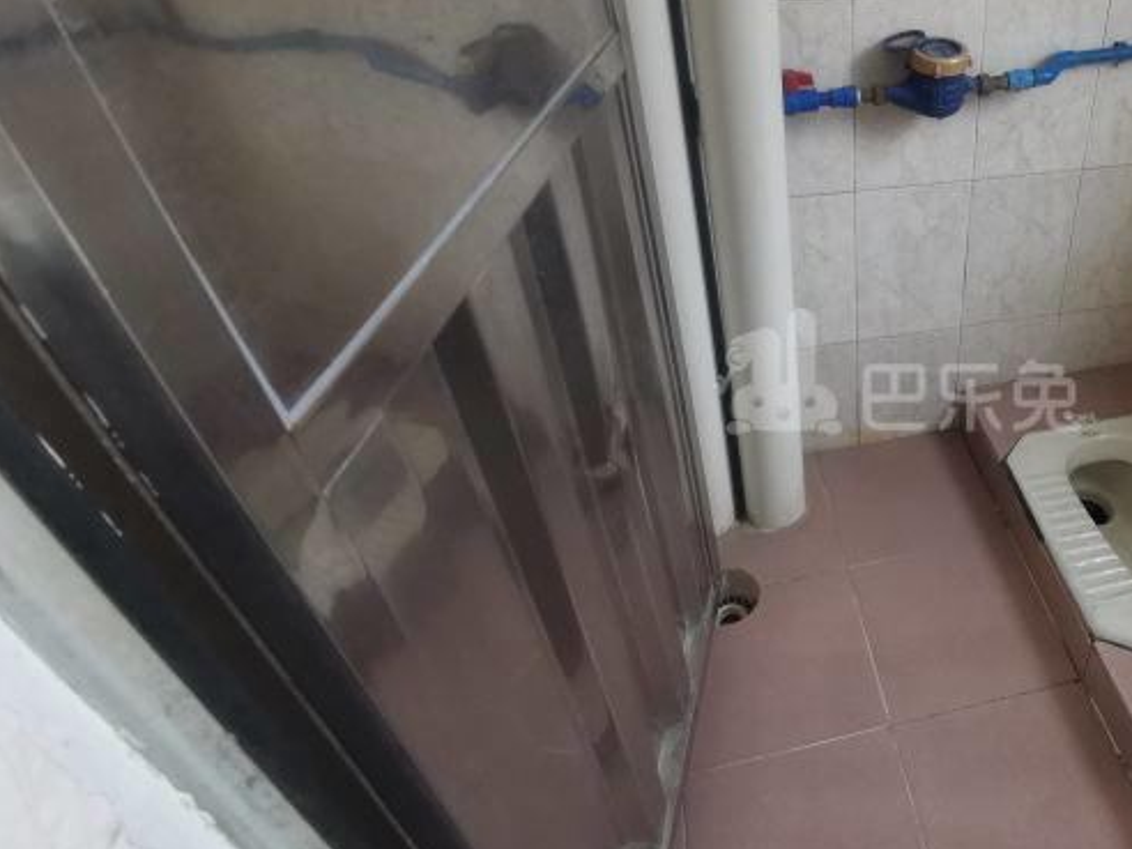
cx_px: 897
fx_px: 850
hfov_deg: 62.0
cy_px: 373
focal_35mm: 26
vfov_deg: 52.9
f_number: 2.2
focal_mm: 2.35
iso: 100
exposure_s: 1/60
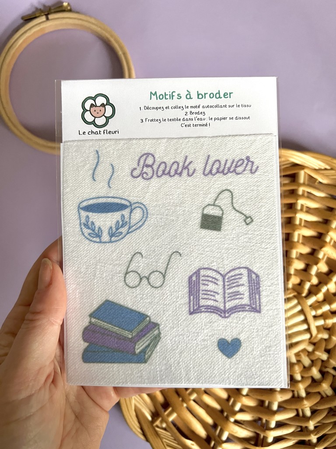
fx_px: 336
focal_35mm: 26
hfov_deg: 53.1
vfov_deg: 67.3
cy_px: 224
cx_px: 168
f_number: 1.5
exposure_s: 1/60
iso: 250
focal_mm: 5.7
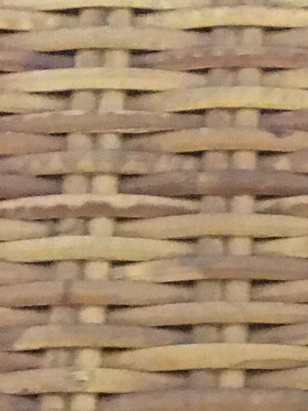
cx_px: 781
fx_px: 1767
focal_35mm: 149
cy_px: 752
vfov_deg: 12.1
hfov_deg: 8.9
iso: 250
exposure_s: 1/17
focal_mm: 4.15
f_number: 2.2
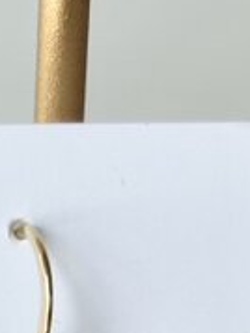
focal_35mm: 248
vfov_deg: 7.6
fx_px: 2391
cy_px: 723
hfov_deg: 5.9
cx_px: -147
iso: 32
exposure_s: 1/1037
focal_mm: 5.96
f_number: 1.6
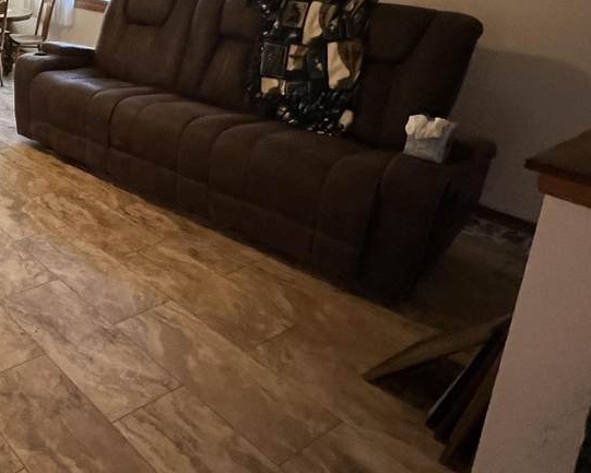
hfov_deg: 43.8
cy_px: 36
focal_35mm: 30
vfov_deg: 43.7
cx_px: -72
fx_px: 525
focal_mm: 1.57
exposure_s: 1/60
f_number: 1.8
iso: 1000
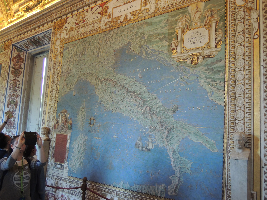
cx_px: 134
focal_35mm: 35
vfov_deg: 40.7
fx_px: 270
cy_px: 100
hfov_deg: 52.6
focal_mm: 6.3
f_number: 3.2
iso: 500
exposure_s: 1/30
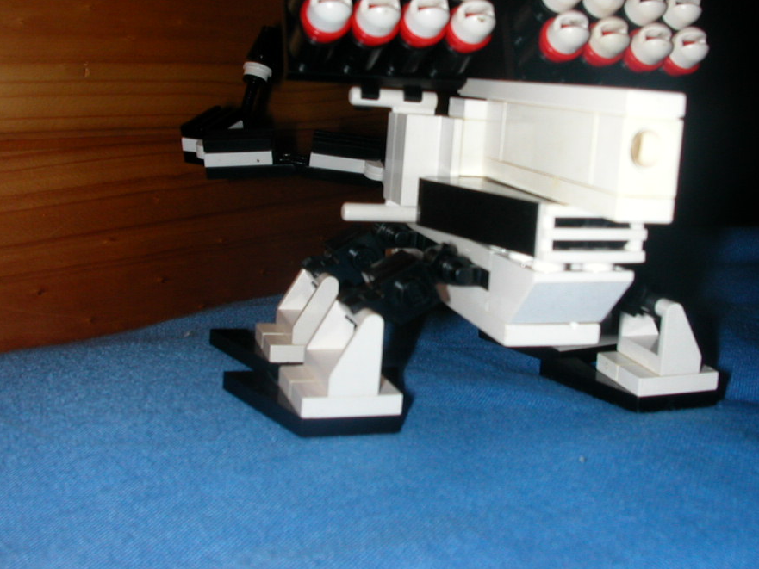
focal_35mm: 43
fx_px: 943
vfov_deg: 33.5
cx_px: 422
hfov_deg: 43.8
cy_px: 242
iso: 100
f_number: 4.5
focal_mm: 5.6
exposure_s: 1/59.9
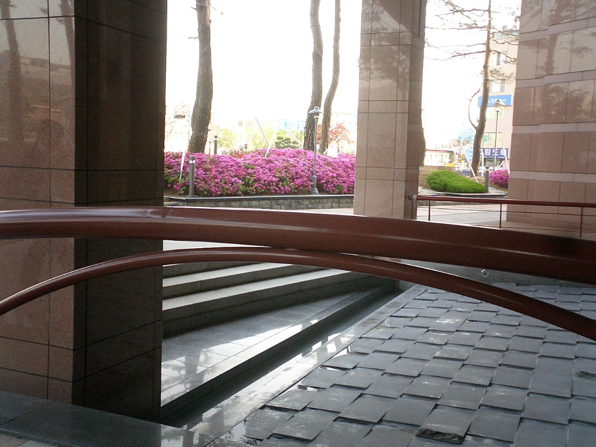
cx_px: 298
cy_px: 224
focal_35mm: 37
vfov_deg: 38.7
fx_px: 637
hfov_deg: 50.1
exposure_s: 1/80
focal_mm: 5.6
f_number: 3.5
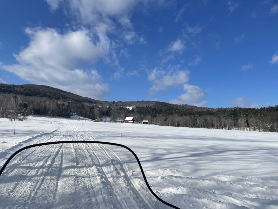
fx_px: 209
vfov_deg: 53.1
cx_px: 139
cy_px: 104
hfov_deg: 67.3
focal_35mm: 26
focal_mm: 4.2
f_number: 1.6
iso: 32
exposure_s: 1/7299
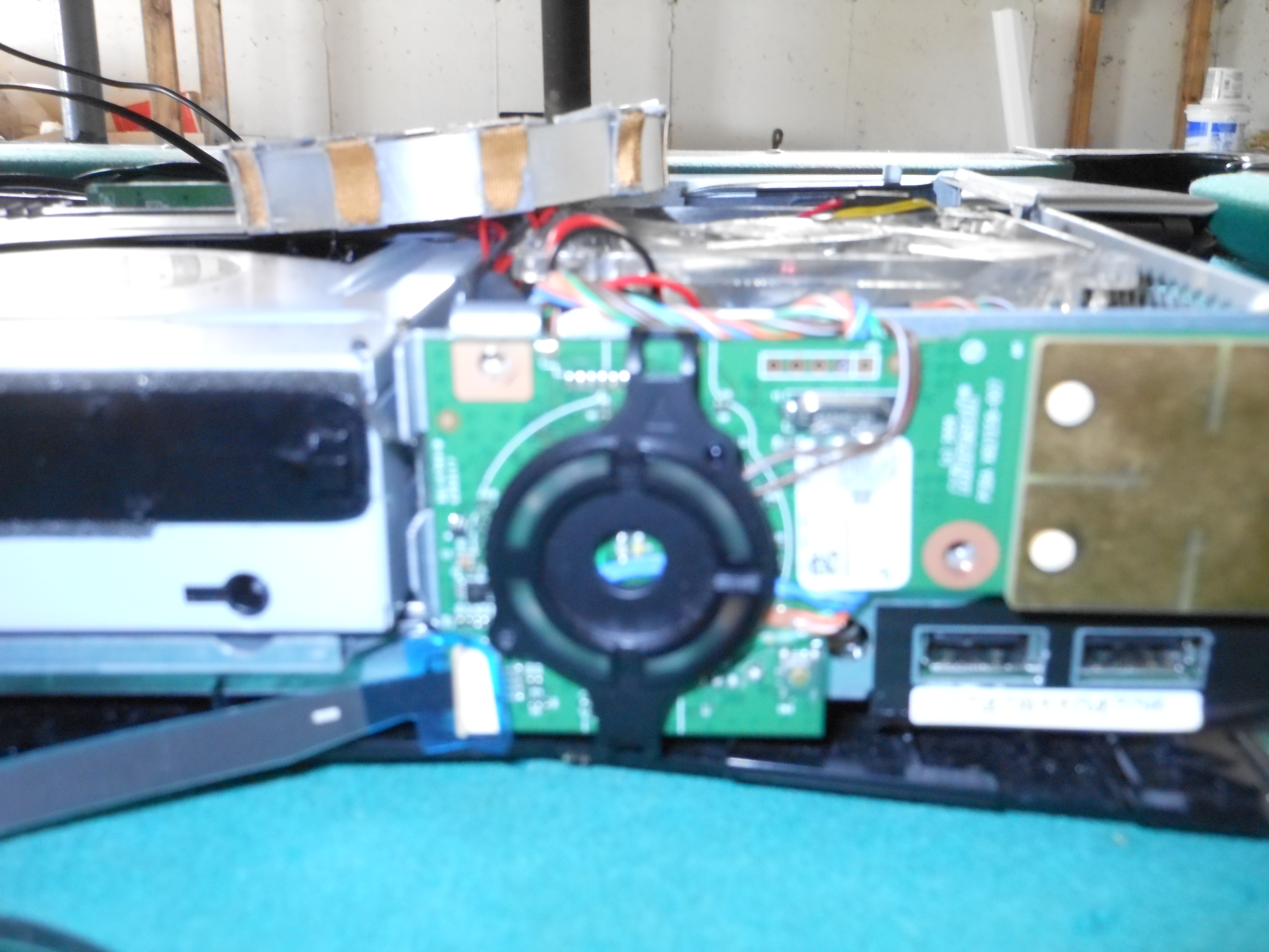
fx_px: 1210
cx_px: 634
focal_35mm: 33
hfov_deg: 55.4
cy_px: 476
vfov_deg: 42.9
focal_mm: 5.9
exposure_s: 1/4
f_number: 4
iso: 400
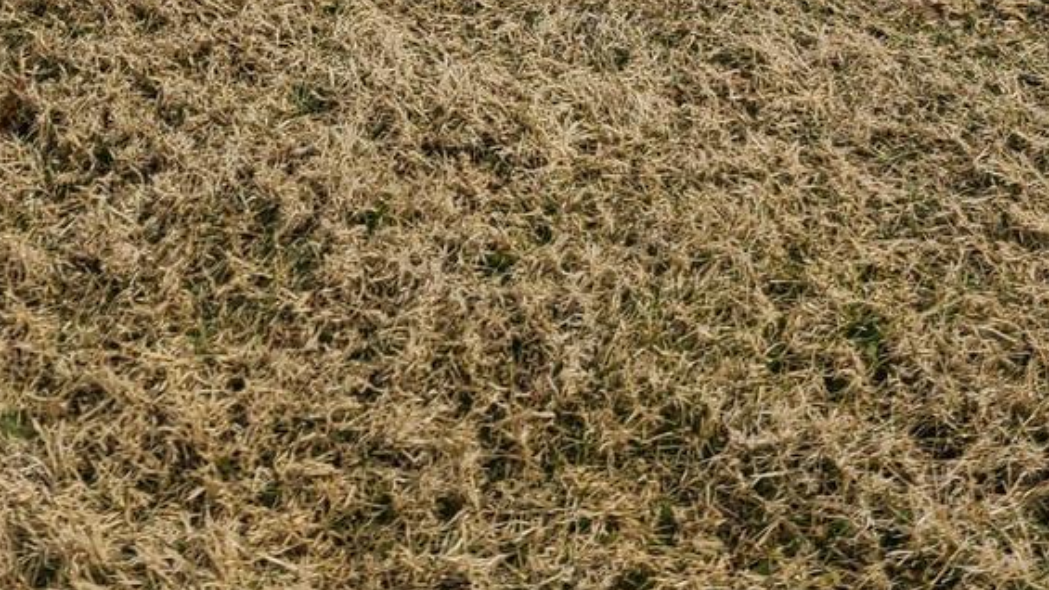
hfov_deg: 27.4
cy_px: -707
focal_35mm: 77
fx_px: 2142
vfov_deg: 12.9
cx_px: 403
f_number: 1.8
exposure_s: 1/1864
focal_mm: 5.4
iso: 40
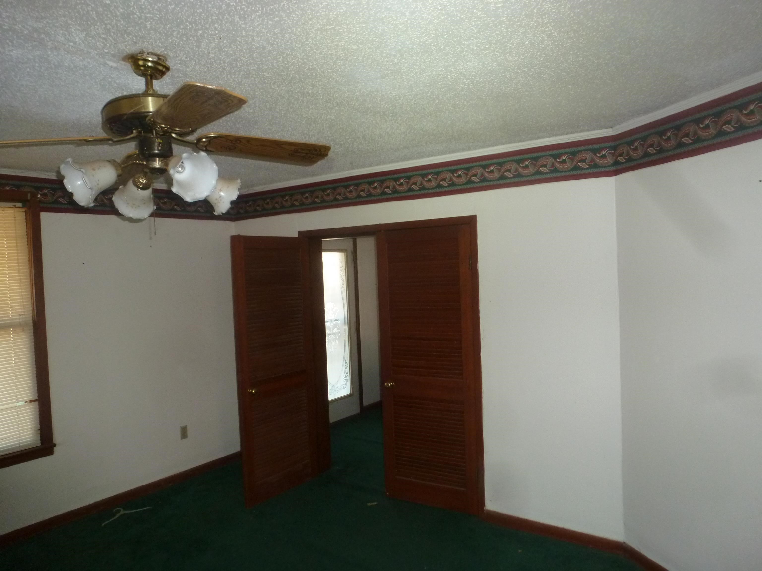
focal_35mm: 24
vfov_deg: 56.8
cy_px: 286
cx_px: 381
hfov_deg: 71.6
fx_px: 528
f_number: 3.3
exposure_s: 1/60
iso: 250
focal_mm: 4.3
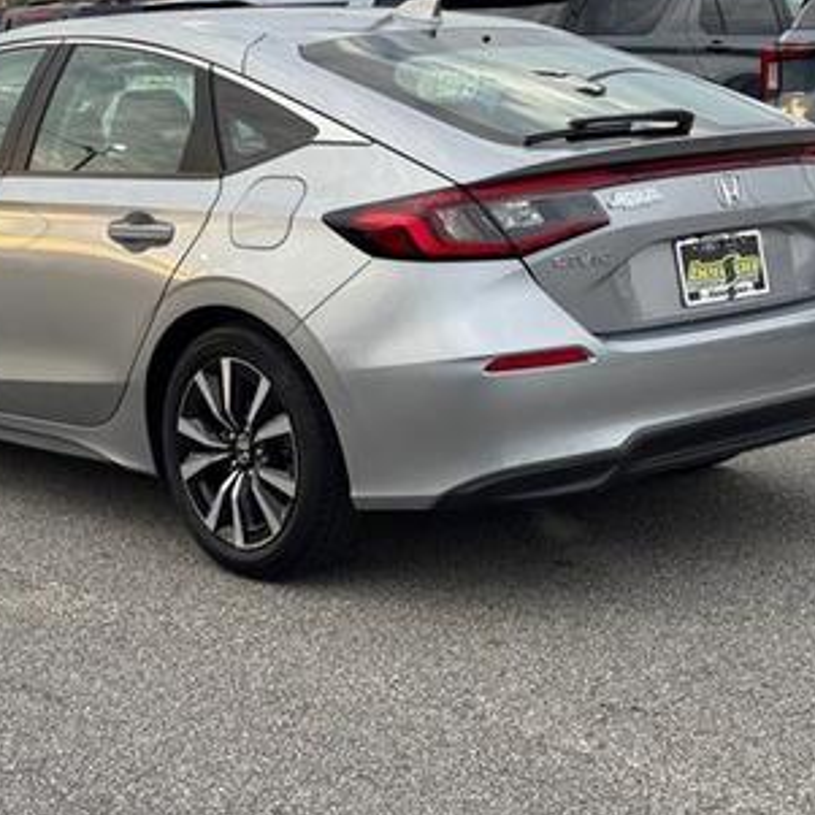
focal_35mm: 71
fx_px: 1891
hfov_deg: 24.2
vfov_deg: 24.3
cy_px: 314
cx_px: 295
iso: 64
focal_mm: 6.76
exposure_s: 1/700
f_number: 1.78
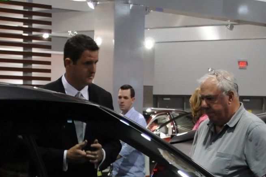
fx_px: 1011
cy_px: 298
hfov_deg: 14.9
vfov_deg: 9.6
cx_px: 53
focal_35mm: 137
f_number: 4
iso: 800
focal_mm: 24
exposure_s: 1/50
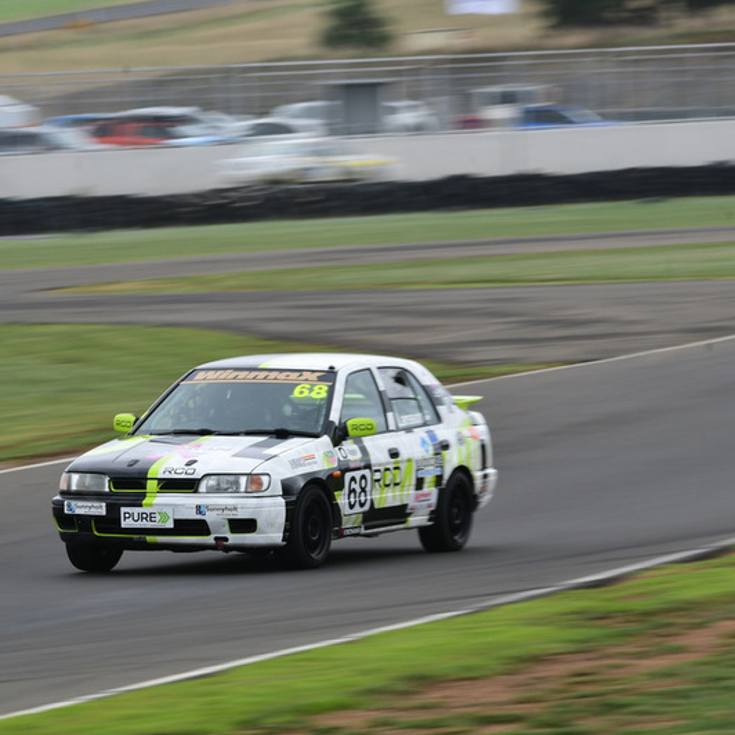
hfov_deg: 4.2
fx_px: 10137
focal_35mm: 422
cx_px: 421
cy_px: 368
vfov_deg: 4.2
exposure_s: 1/60
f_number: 14
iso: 160
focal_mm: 220
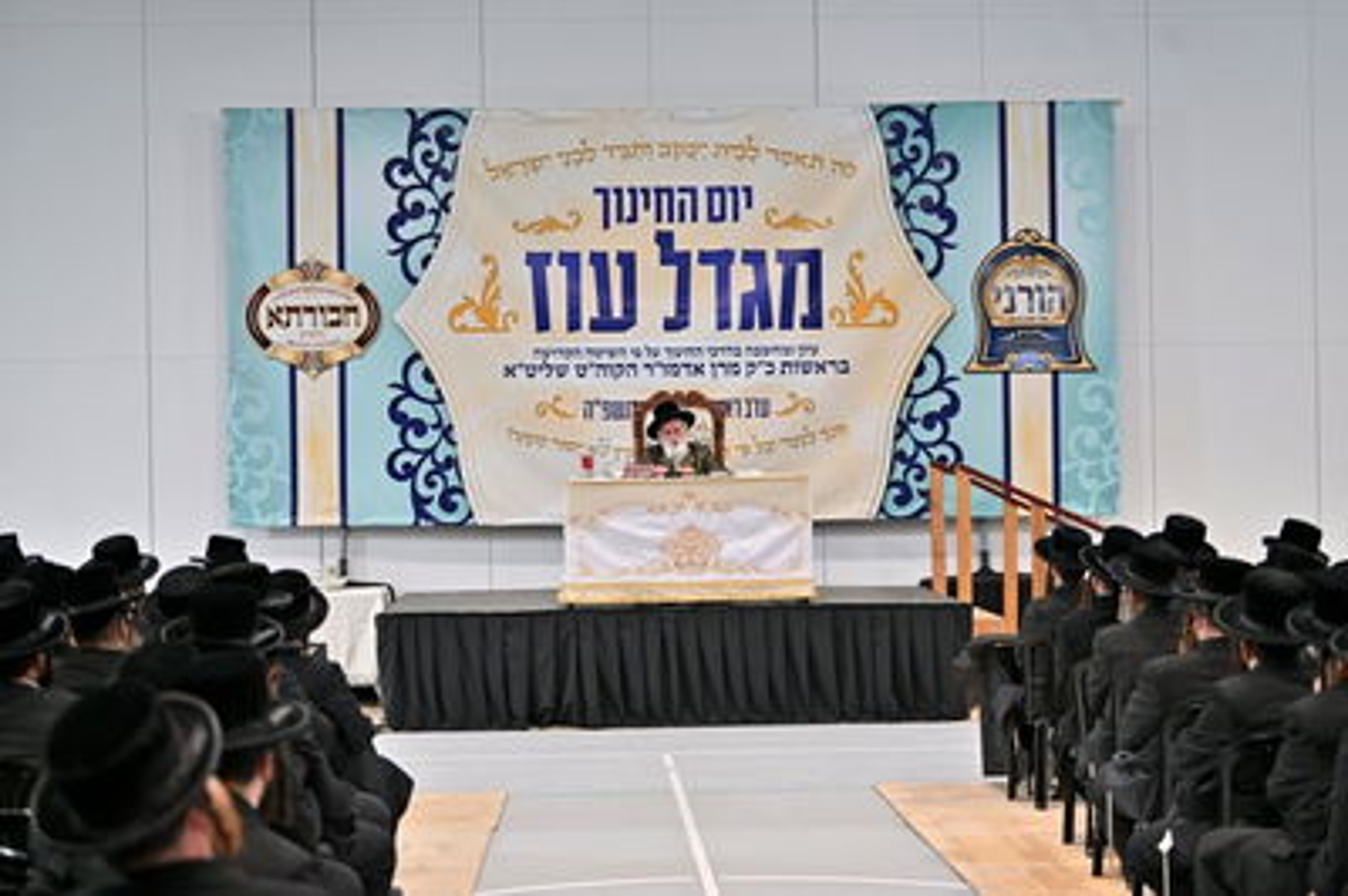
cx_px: 674
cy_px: 448
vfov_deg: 19.4
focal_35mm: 70
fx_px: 2619
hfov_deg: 28.9
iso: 250
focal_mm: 70
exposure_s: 1/160
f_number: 2.8
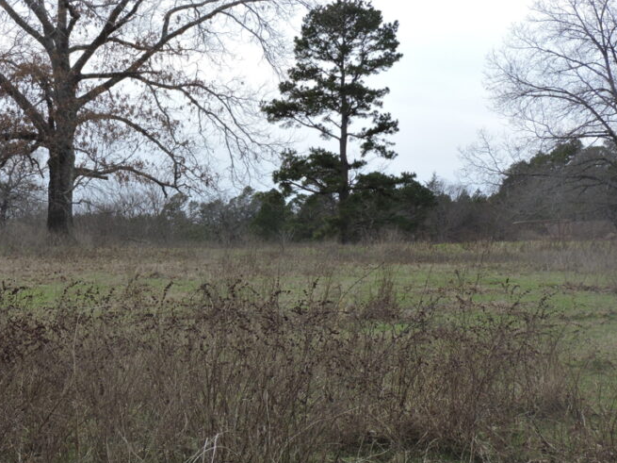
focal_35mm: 86
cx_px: 158
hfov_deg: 22.6
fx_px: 1533
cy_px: 180
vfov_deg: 17.1
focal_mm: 9.8
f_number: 3.7
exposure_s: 1/320
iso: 100
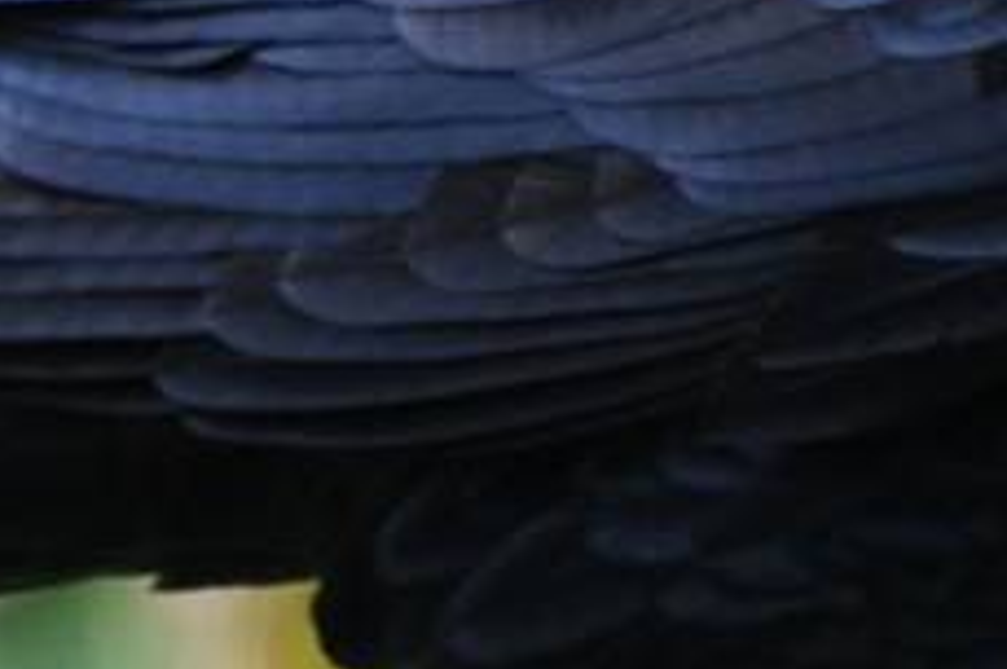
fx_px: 79300
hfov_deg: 0.7
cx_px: 409
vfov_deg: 0.5
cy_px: 460
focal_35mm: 2839
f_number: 5.6
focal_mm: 270
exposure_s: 1/320
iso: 400
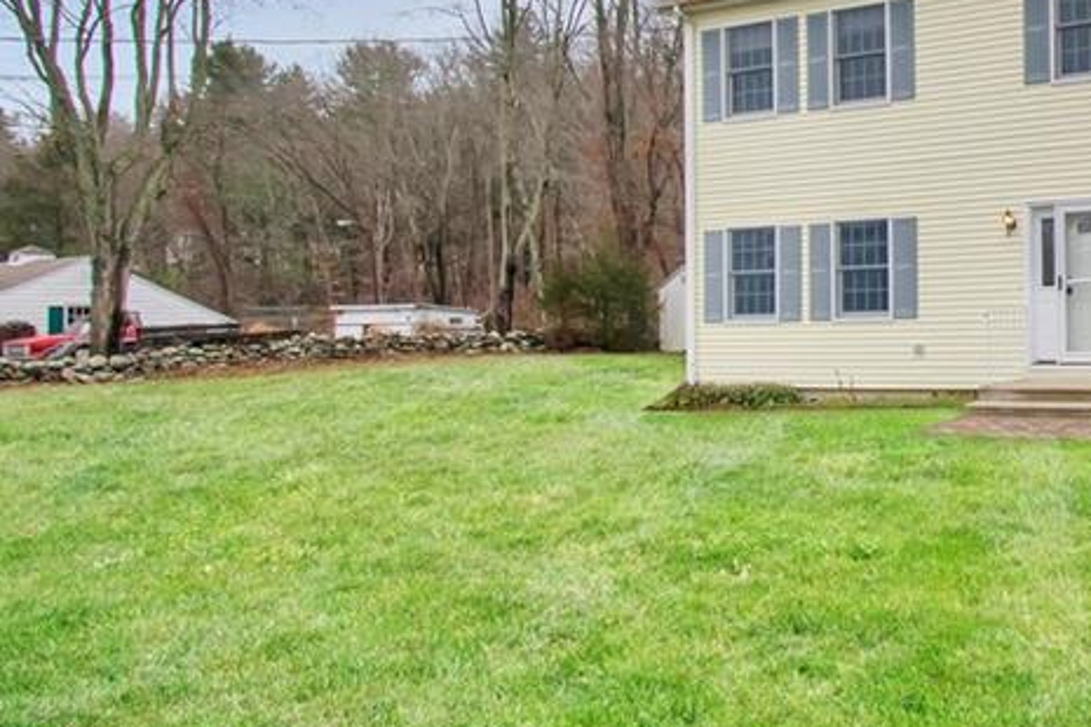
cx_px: 1051
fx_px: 1000
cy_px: 246
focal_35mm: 33
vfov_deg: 39.5
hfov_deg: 48.7
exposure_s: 1/320
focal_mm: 10
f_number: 11
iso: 400
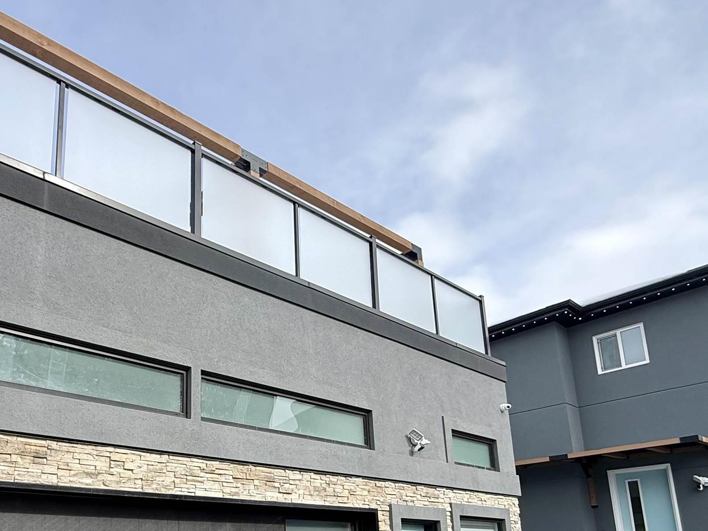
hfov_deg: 62.8
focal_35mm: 27
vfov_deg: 47.6
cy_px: 447
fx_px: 552
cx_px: 207
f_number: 2.2
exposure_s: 1/1068
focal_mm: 2.22
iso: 50
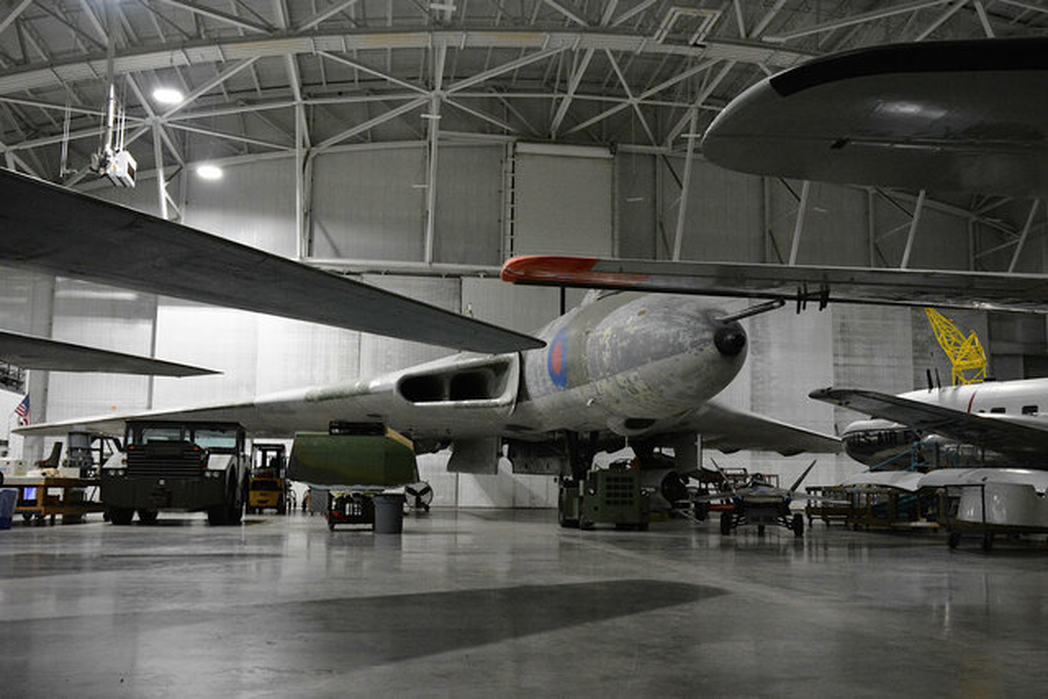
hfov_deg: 61.9
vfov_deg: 43.6
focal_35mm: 30
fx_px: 873
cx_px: 524
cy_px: 350
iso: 3200
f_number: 5.6
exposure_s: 1/30
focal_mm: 20
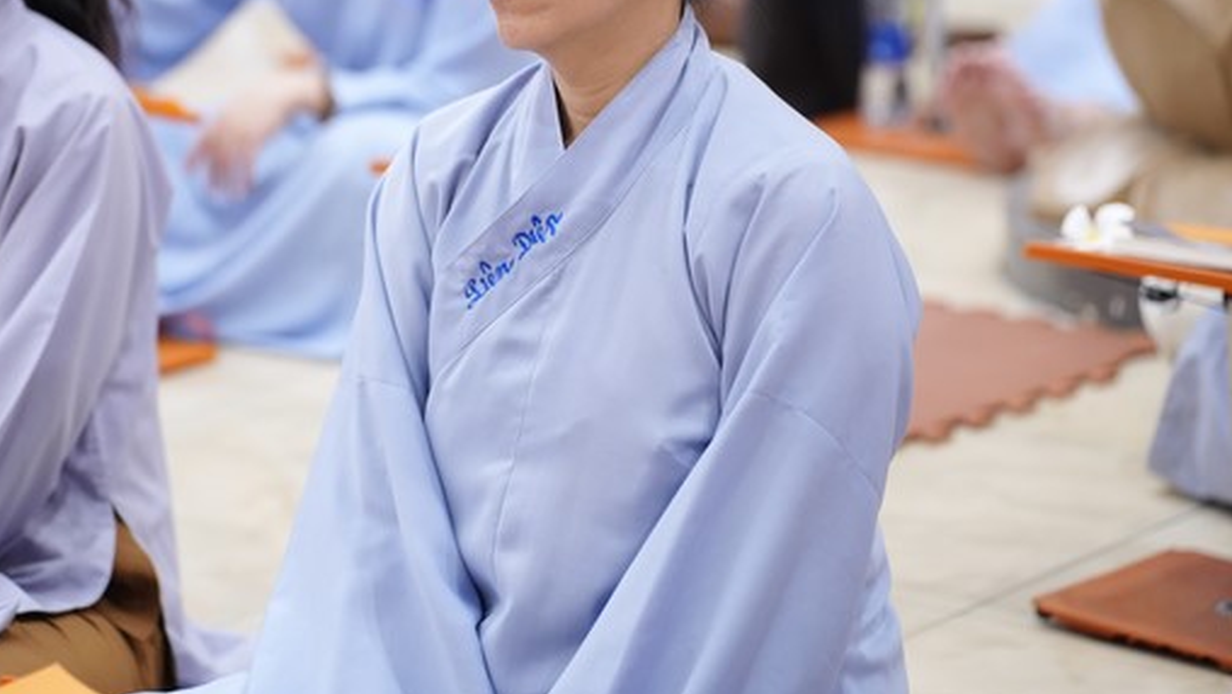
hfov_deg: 15.1
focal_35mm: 142
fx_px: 4640
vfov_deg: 8.5
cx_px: 508
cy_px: 186
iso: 2500
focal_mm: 106
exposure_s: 1/80
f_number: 2.8
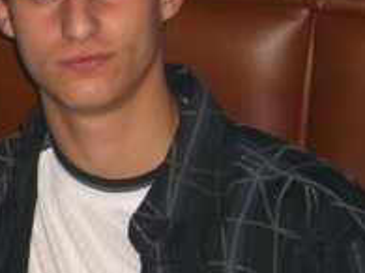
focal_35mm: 117
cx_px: -51
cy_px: 215
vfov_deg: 12.6
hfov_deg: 16.3
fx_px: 1233
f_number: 2.8
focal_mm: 7.9
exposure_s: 1/60
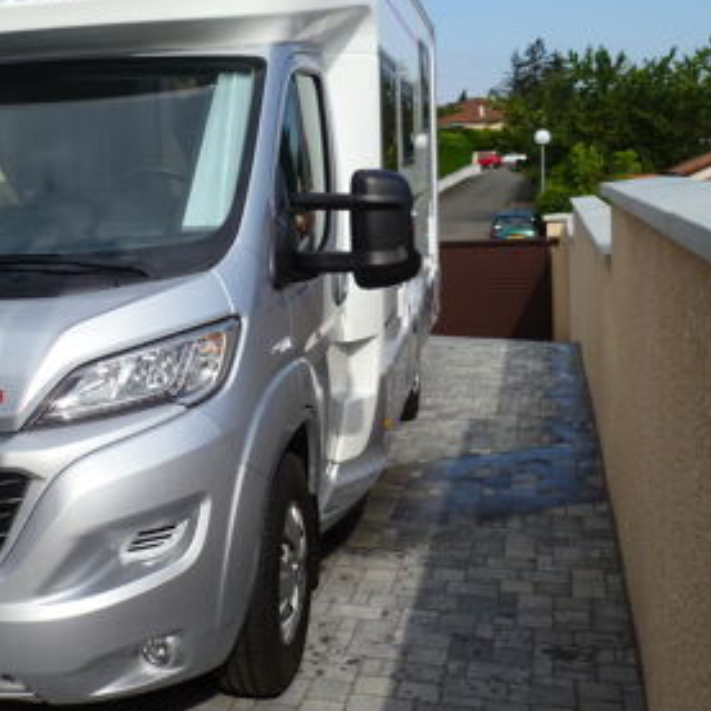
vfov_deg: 36.6
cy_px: 264
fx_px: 1069
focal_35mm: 46
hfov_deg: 35.8
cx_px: 162
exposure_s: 1/640
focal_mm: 5.4
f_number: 3.4
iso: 80
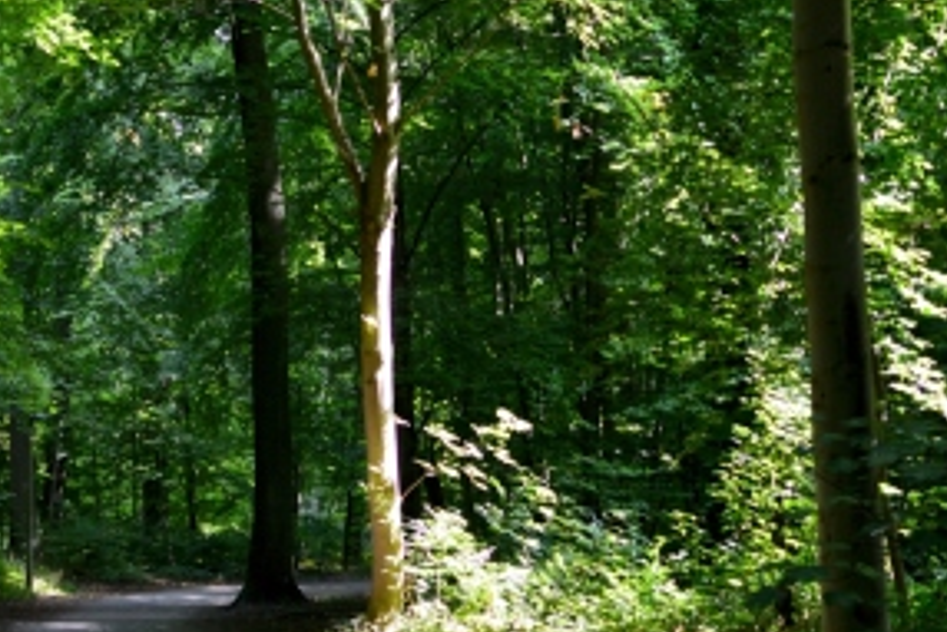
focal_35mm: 88
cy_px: 352
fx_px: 2312
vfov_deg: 15.6
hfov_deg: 23.0
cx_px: 293
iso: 100
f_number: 2.8
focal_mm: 35
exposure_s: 1/50
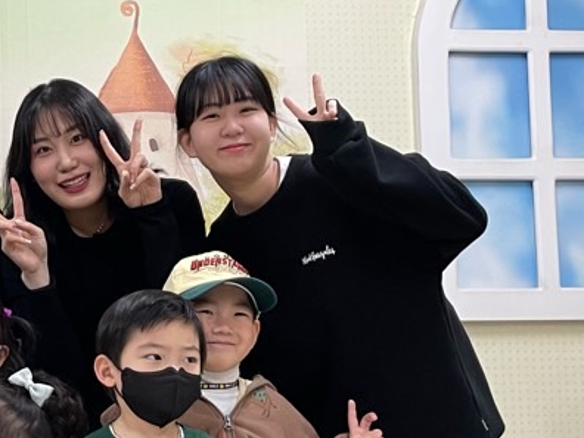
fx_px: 1417
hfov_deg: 21.5
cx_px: -131
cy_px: 285
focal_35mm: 84
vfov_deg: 17.5
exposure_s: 1/60
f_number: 1.6
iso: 80
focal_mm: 4.2
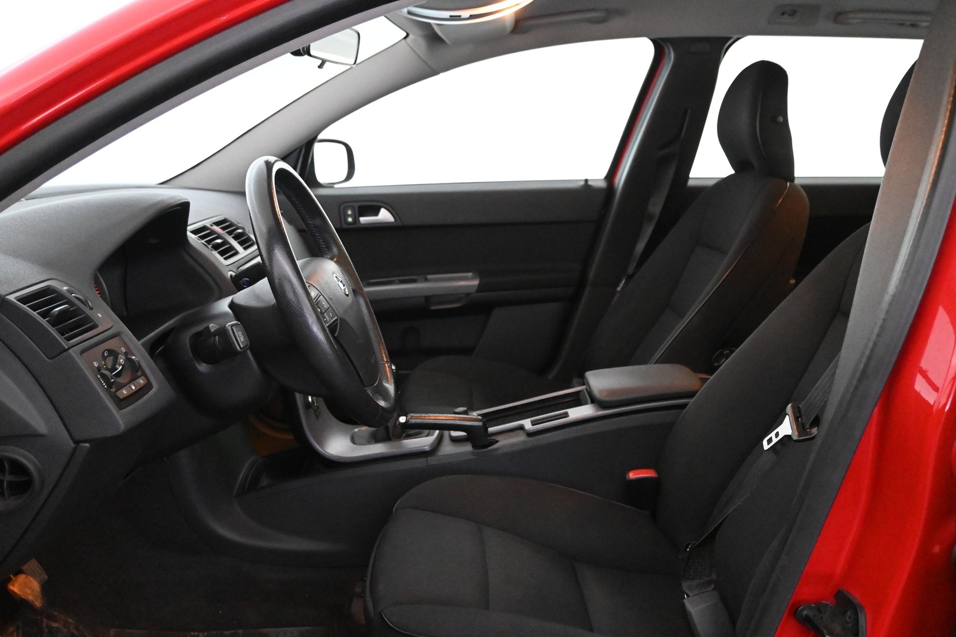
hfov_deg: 57.2
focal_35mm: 33
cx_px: 478
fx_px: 876
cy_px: 318
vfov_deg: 40.0
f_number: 4
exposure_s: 1/60
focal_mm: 22
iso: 9000
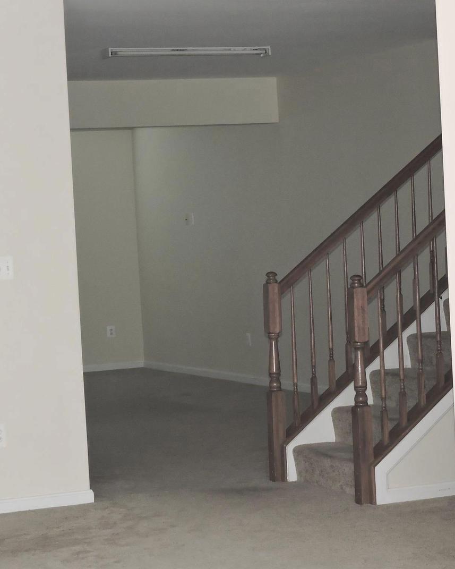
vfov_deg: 18.3
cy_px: 286
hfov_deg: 14.7
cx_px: 212
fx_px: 1767
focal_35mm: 105
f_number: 4.5
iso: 450
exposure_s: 1/60
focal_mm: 14.3
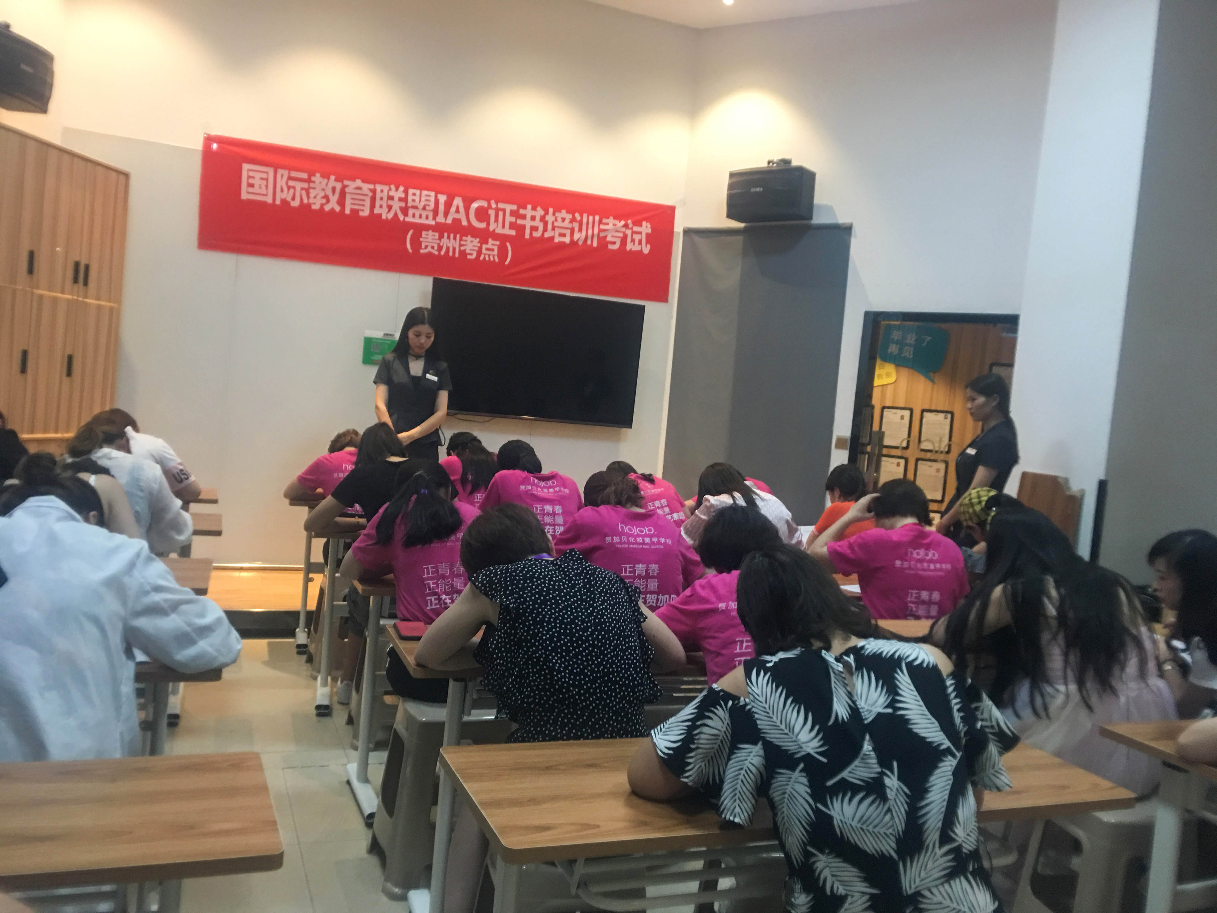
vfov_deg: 48.2
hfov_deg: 61.7
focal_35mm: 29
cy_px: 456
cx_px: 608
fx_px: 1020
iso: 80
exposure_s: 1/17
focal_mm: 4.15
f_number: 2.2
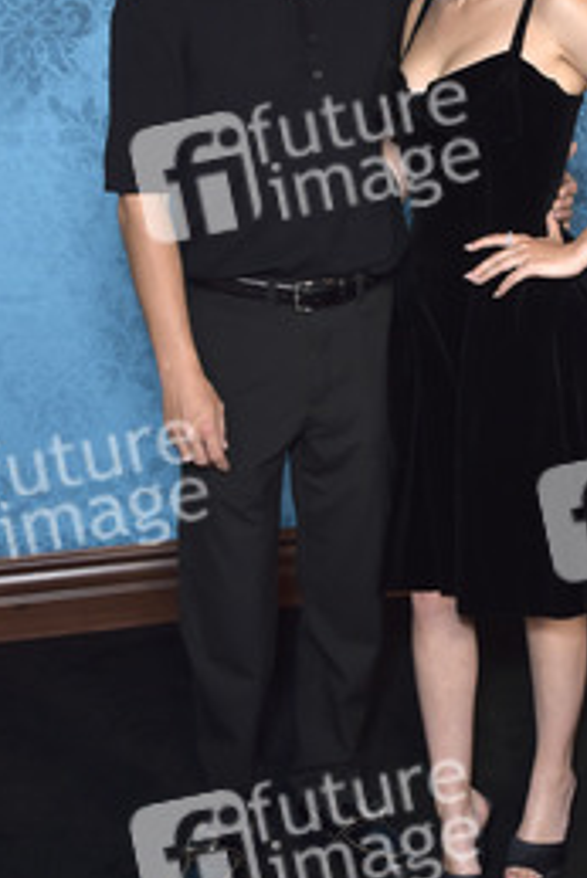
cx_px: 405
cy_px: 332
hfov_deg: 20.0
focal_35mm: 68
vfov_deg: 29.5
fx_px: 1661
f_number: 6.3
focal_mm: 44
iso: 640
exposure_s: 1/200
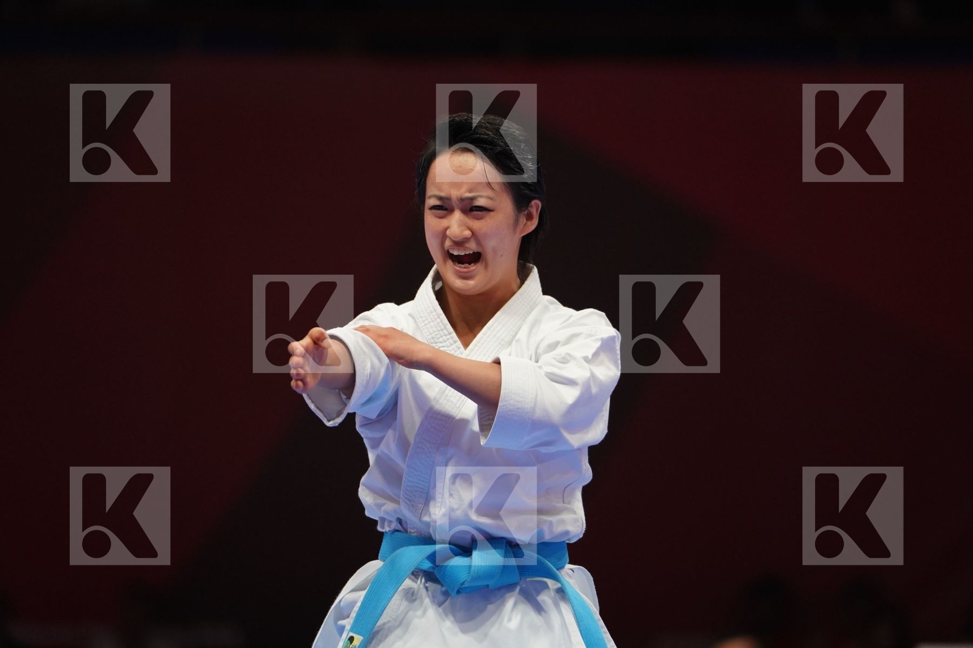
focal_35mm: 280
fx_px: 7567
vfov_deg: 4.9
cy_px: 324
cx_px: 486
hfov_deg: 7.4
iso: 1600
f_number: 4
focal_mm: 280
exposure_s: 1/500
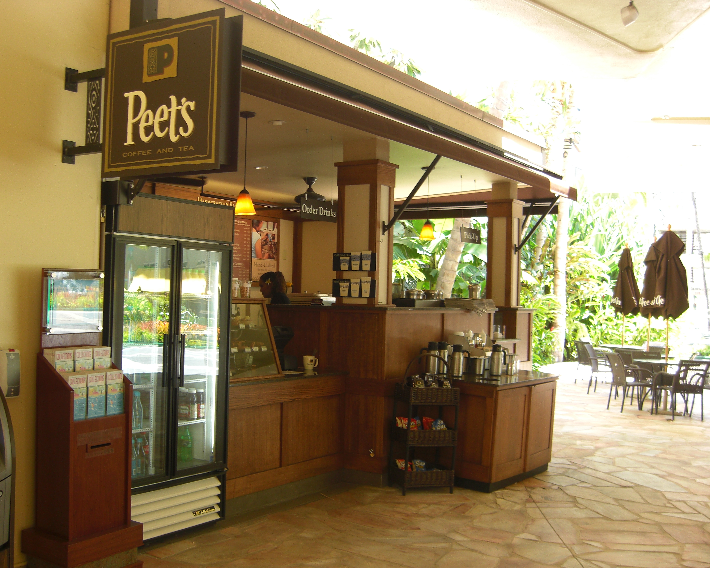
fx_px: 840
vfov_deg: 37.3
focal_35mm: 40
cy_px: 285
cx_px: 328
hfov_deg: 45.8
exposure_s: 1/60
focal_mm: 7.9
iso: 100
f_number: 2.8
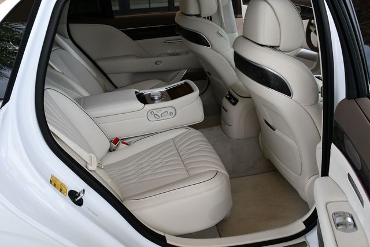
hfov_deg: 53.1
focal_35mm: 36
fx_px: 370
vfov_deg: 36.9
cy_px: 124
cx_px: 185
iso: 200
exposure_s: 1/250
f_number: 6.3
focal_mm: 18
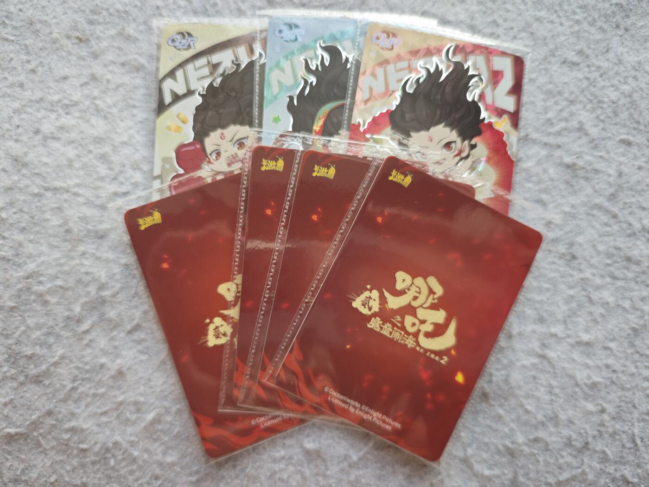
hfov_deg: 73.9
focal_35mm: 23
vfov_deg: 58.9
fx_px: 431
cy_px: 244
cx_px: 324
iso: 200
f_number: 1.6
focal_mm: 6.55
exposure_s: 1/100
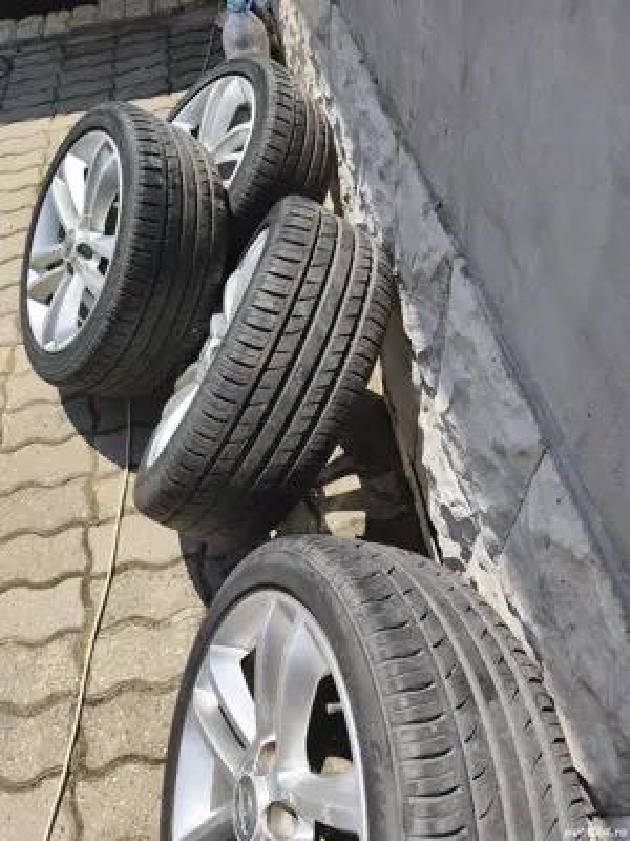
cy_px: 420
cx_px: 315
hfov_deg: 58.9
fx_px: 558
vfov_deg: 73.9
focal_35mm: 23
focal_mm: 6.18
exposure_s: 1/1442
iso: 50
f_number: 1.65
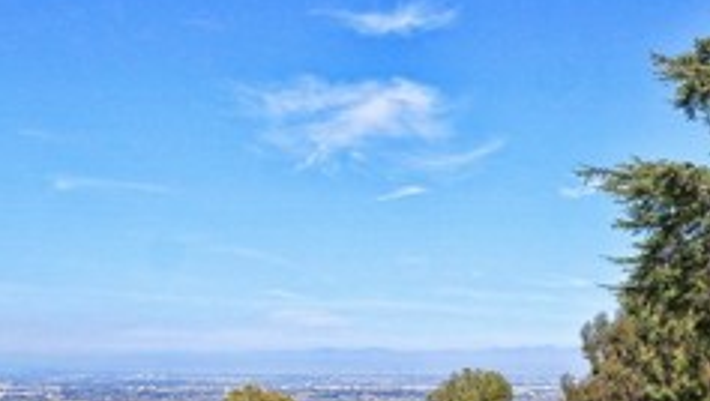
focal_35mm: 47
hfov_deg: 40.8
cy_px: 440
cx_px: 617
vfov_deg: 23.9
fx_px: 886
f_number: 14
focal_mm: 8
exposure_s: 1/50
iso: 320
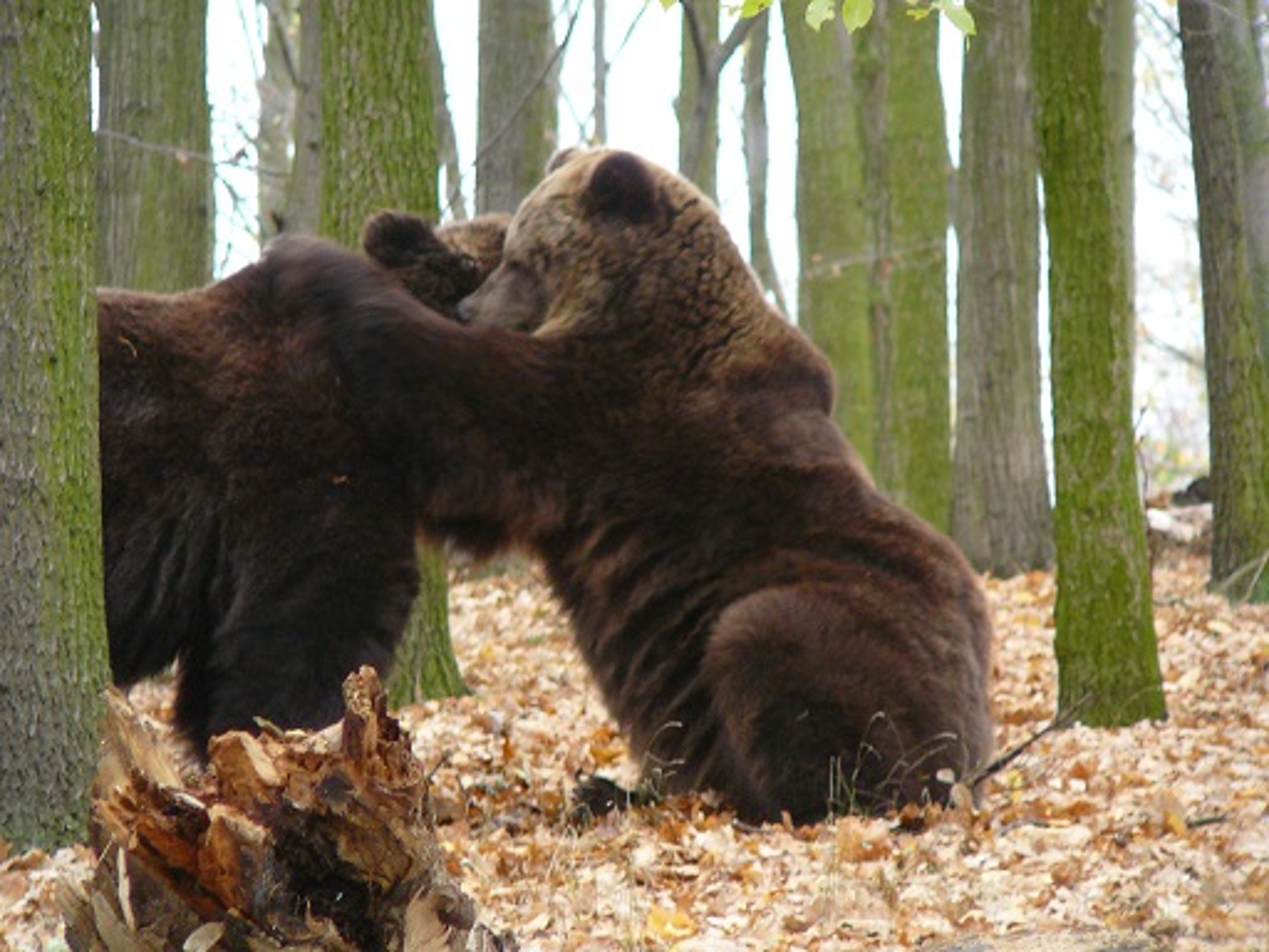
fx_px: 12831
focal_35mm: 350
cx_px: 634
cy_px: 476
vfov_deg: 4.2
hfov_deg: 5.7
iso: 200
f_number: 4.2
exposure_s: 1/40
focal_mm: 52
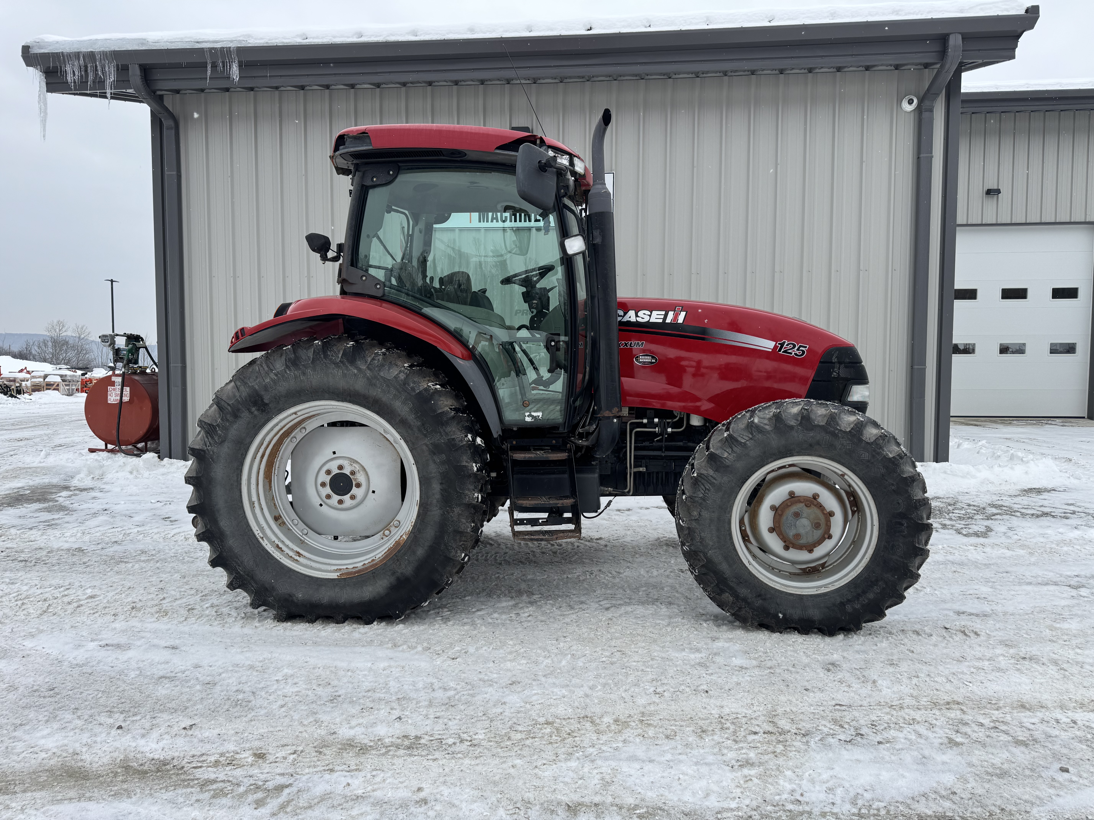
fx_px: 758
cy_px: 410
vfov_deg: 56.8
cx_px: 547
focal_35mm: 24
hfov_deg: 71.6
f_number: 1.78
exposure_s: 1/2105
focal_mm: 6.76
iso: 80
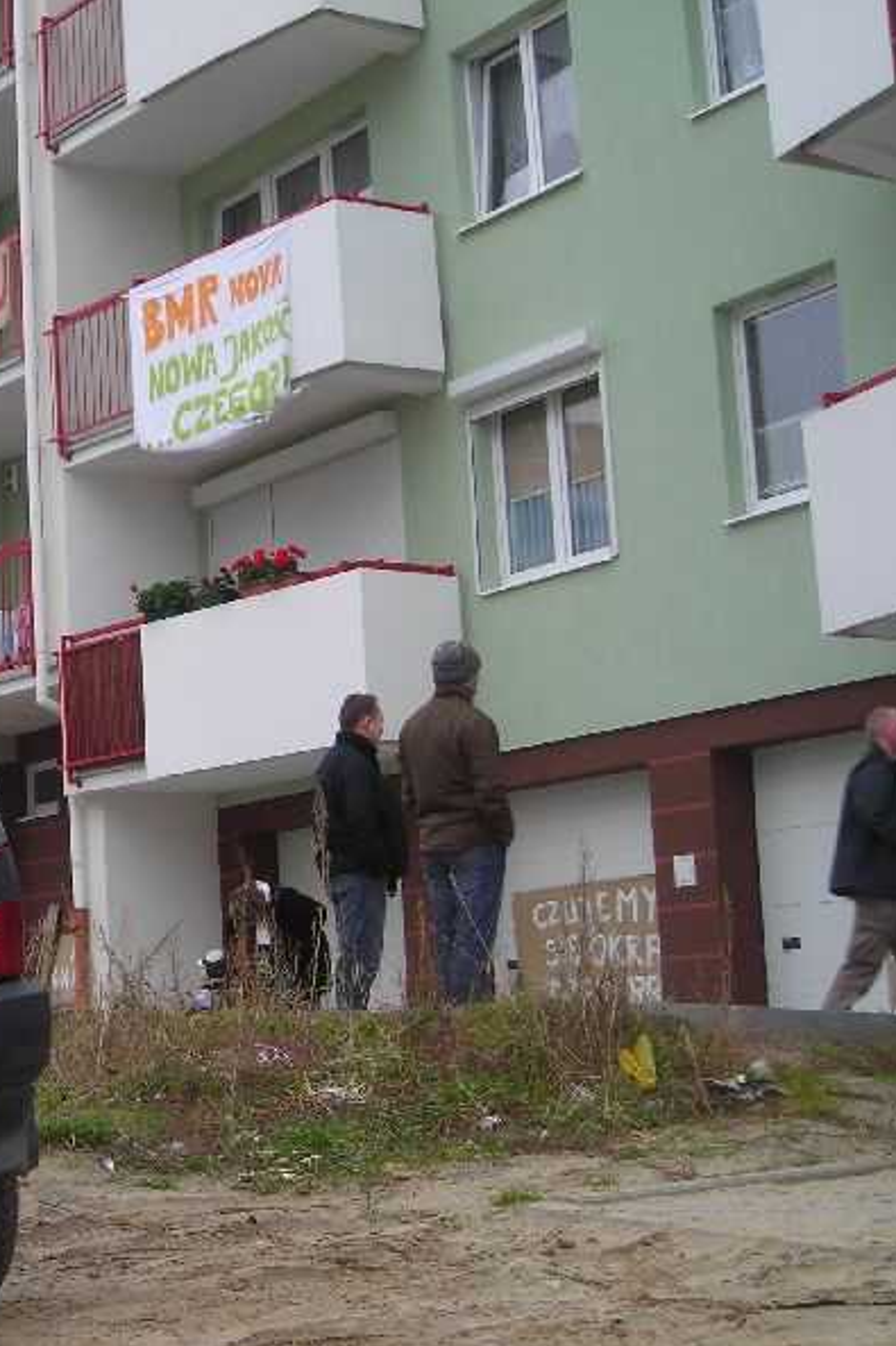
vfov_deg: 30.5
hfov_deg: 20.1
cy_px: 674
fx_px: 2465
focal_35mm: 66
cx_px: 39
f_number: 3.4
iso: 50
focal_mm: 7.8
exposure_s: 1/50.5
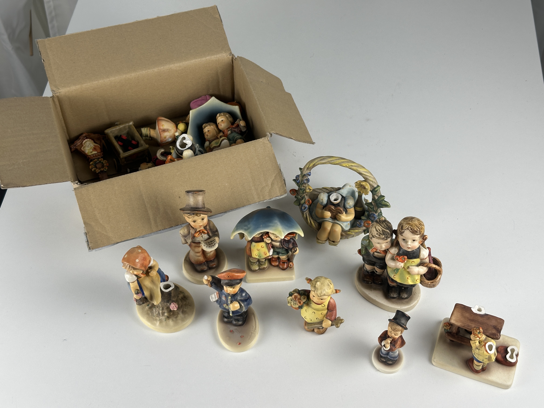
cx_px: 272
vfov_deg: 30.3
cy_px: 204
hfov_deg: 39.7
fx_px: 754
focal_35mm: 48
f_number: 1.78
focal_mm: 6.86
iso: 50
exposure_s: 1/150
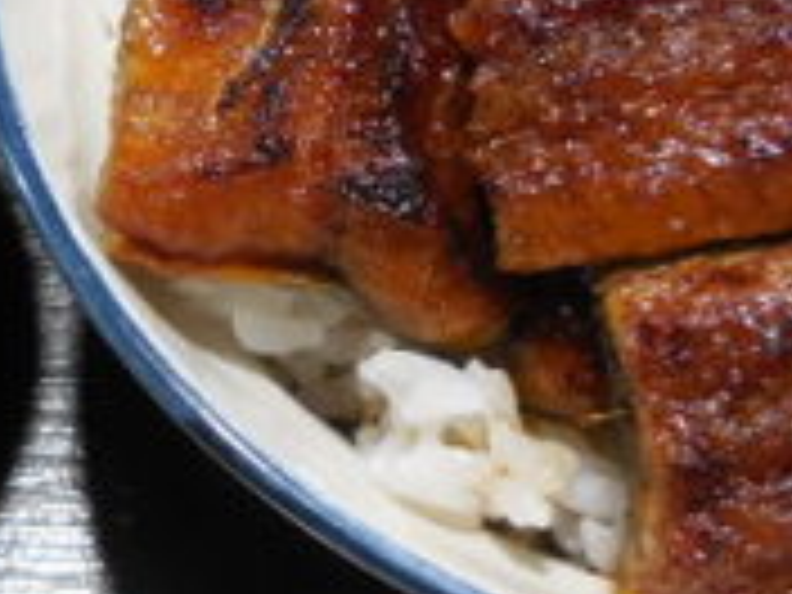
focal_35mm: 71
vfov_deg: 20.7
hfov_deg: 27.2
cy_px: 245
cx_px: 266
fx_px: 1624
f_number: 3.3
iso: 400
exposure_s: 1/15
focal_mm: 4.5
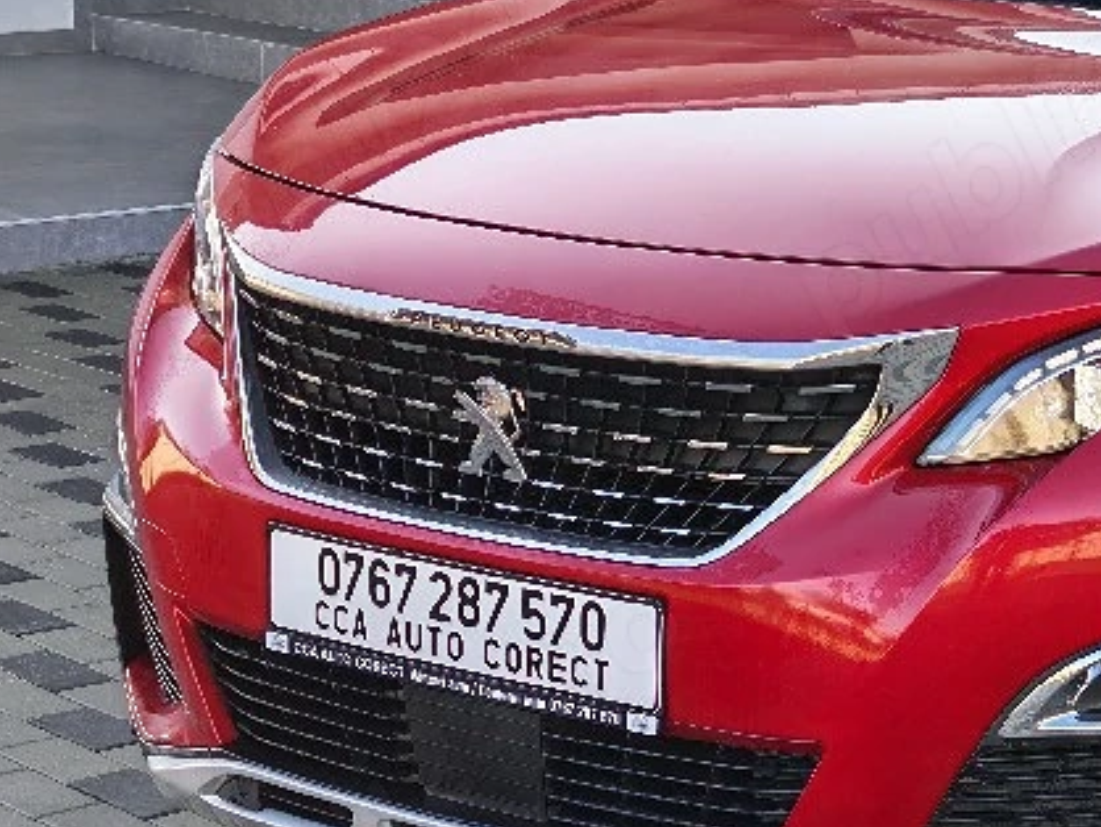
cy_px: 137
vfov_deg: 13.4
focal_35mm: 110
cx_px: 1254
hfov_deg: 17.2
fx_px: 3501
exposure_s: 1/345
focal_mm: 6.55
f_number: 1.6
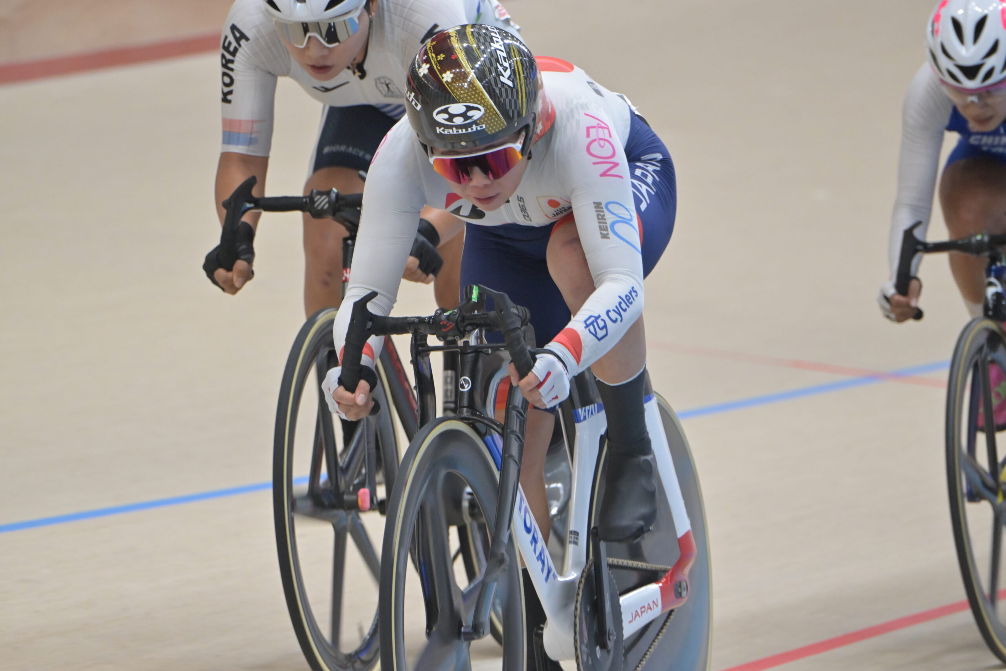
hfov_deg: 6.2
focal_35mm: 330
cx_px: 503
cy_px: 336
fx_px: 9221
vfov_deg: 4.2
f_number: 8
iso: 4000
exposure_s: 1/400
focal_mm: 330
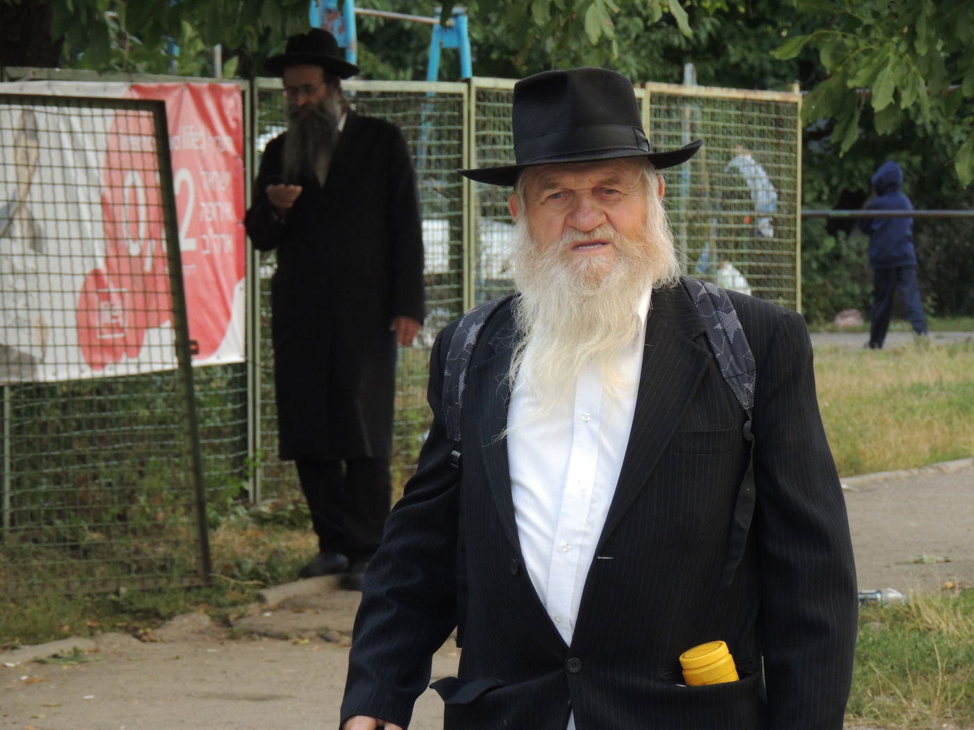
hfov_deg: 8.8
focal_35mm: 225
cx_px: 487
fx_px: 6331
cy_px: 365
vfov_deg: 6.6
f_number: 4.6
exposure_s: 1/200
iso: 360
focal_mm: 40.1
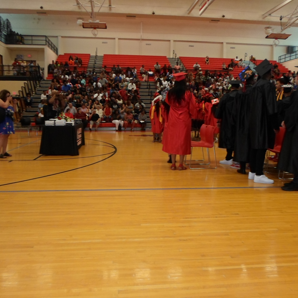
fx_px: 292
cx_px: 152
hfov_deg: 54.0
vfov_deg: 54.0
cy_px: 150
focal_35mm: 30
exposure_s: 1/30
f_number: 2.5
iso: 160
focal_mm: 4.5
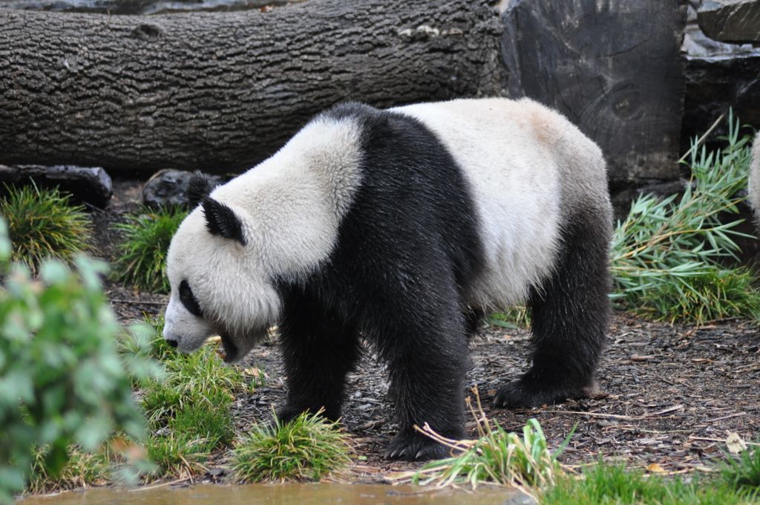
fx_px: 5376
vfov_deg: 5.4
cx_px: 380
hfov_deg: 8.1
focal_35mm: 255
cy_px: 252
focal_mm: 170
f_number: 4.5
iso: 1000
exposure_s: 1/500
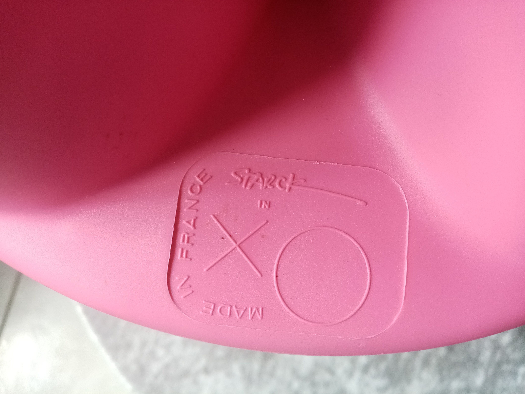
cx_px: 262
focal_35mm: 26
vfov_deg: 53.1
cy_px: 197
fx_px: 394
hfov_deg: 67.3
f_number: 1.8
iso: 132
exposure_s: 1/100
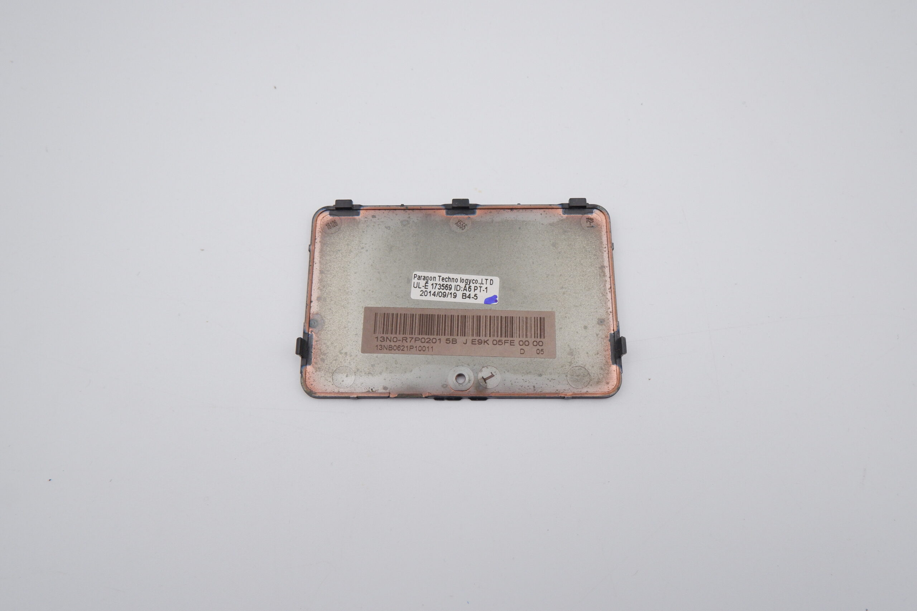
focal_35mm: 23
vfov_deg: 55.1
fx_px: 586
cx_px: 458
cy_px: 306
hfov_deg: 76.1
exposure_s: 1/400
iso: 1250
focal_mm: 15
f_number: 7.1
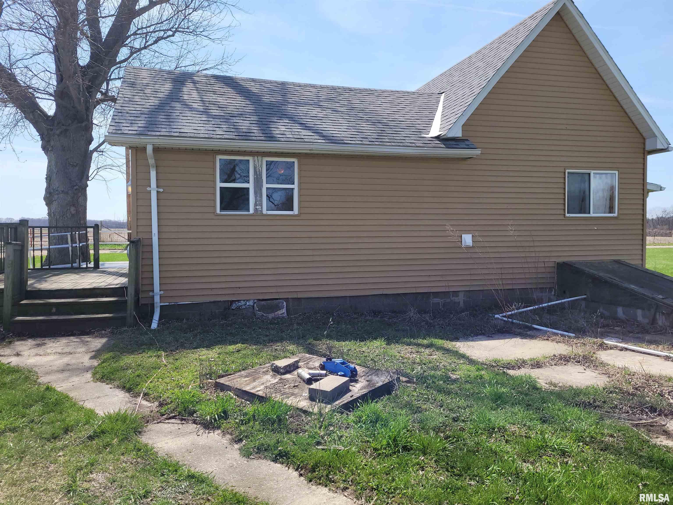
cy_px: 252
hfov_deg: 67.3
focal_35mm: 26
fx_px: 505
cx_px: 336
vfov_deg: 53.1
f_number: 1.8
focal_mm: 5.4
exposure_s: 1/1915
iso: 40
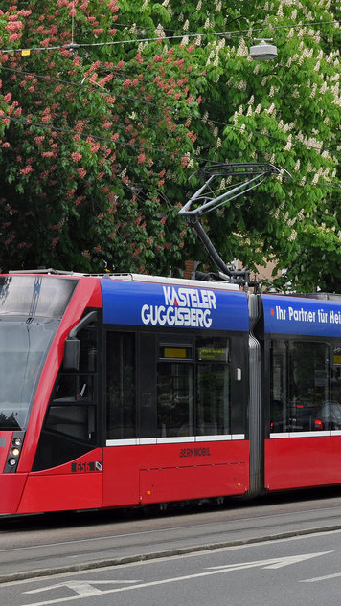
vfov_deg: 17.2
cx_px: 257
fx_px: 2010
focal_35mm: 125
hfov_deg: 9.7
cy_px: 300
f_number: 4
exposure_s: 1/800
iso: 320
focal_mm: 42
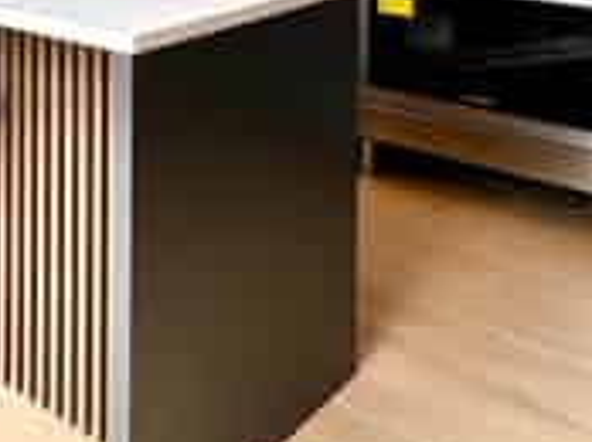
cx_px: -82
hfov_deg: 31.5
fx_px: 905
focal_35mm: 53
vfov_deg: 23.9
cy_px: -141
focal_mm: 2.22
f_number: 2.2
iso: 64
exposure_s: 1/99
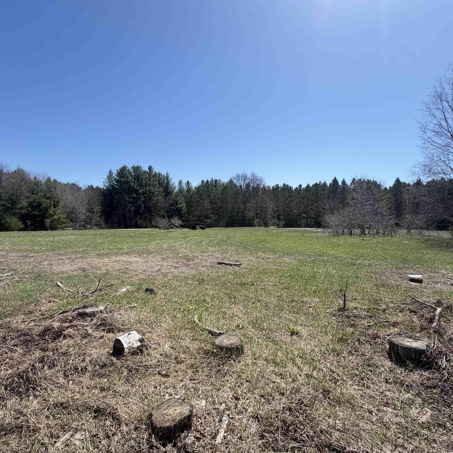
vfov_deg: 84.0
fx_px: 252
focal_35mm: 17
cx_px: 234
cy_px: 226
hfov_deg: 83.9
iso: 40
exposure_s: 1/701
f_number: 2.2
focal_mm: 2.22
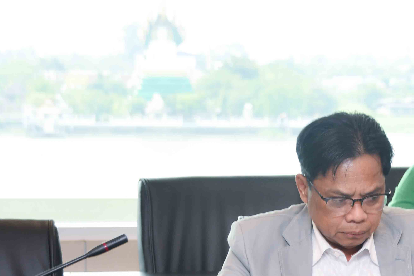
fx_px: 1897
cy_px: 271
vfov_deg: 8.3
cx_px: 353
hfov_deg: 12.4
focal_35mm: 165
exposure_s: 1/60
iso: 360
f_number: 4.8
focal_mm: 52
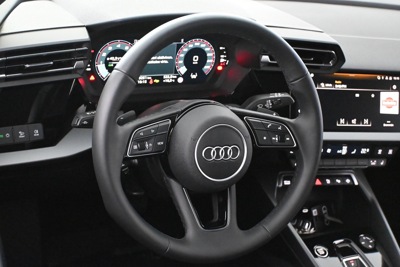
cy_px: 134
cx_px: 200
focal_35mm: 47
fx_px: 525
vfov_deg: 28.5
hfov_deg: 41.7
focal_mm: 31.5
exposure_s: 1/50
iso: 12800
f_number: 5
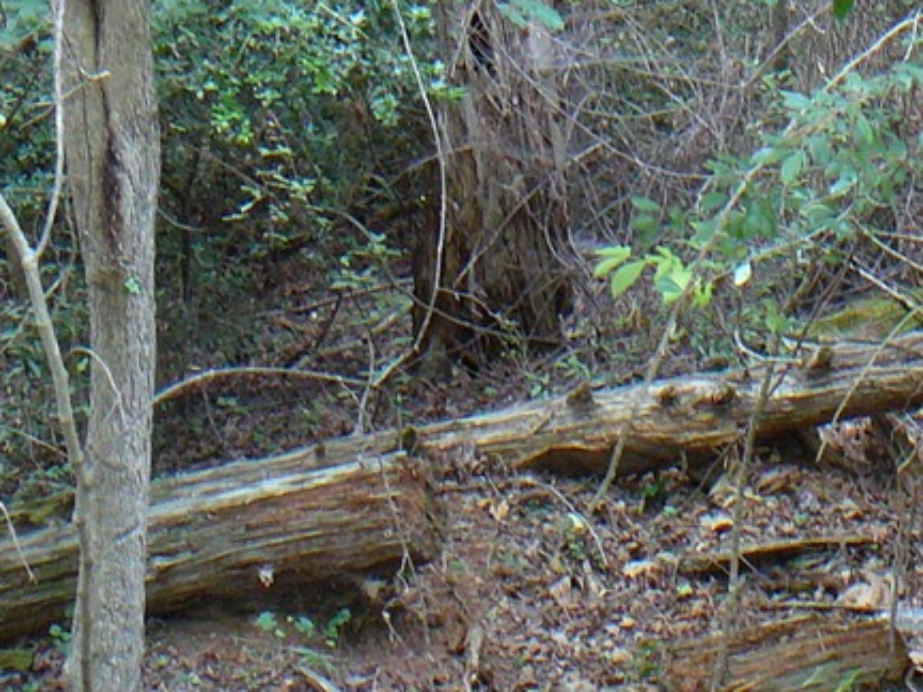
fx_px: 2213
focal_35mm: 83
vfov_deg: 17.3
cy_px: -17
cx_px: 761
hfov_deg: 23.2
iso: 200
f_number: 2.8
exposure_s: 1/13
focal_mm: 5.2
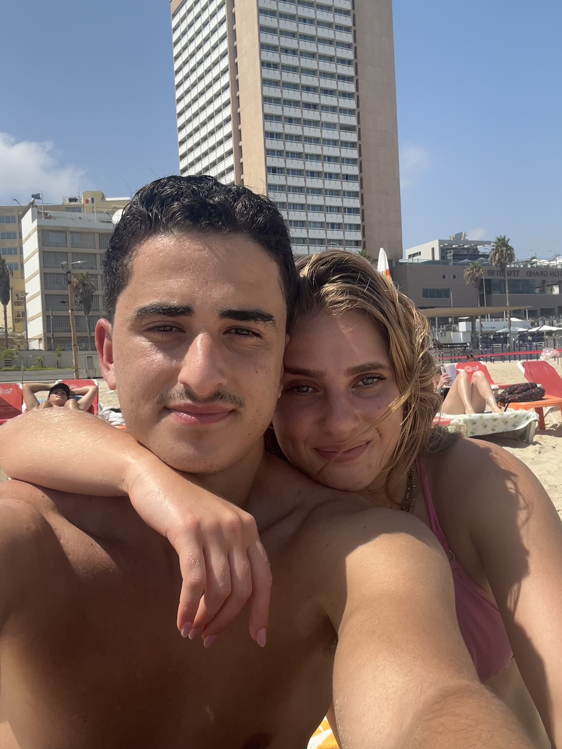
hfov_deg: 46.8
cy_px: 374
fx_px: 649
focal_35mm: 30
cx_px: 281
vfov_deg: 60.0
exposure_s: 1/1172
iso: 25
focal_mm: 2.69
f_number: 1.9
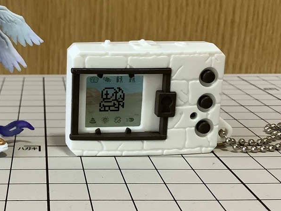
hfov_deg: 30.3
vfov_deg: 23.6
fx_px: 503
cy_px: 74
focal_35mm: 62
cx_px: 46
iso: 250
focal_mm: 3.3
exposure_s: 1/60
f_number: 2.4
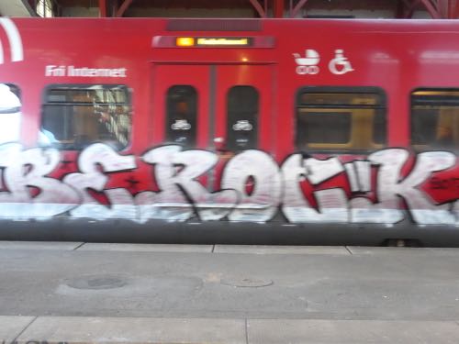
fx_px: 650
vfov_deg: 29.7
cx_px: 230
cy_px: 172
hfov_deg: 38.9
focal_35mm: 49
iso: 1600
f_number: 3.2
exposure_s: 1/60
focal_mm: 10.1
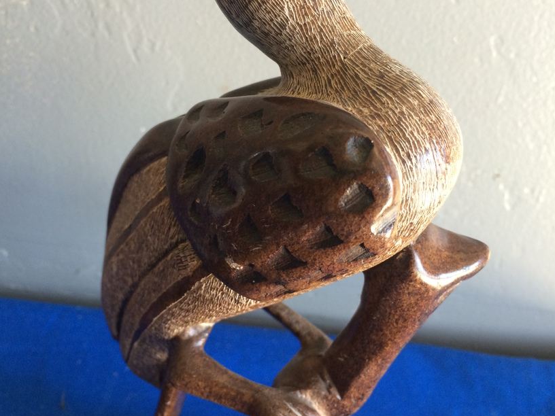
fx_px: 513
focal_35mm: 32
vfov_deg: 44.2
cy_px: 207
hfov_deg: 56.7
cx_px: 251
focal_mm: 4.15
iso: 100
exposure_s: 1/30
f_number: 2.2
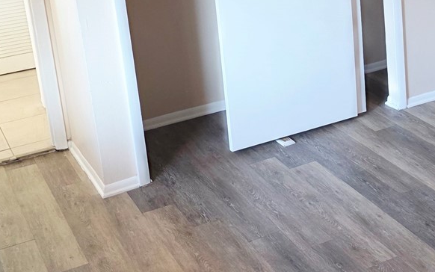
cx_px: 439
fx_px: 794
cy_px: 3
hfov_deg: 28.6
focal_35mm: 67
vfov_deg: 18.9
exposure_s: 1/120
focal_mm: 6.3
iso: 320
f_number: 1.7
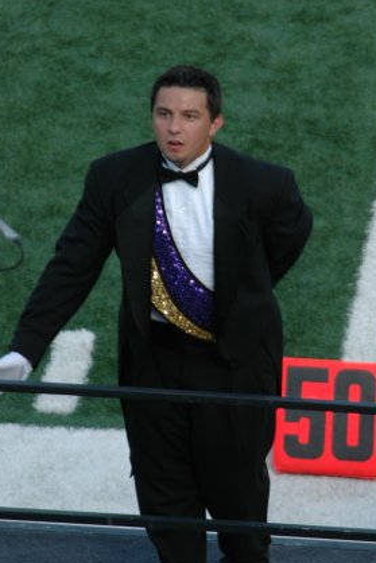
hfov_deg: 1.7
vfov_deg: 2.5
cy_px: 241
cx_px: 227
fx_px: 12804
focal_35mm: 818
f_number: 5.6
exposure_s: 1/400
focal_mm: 380
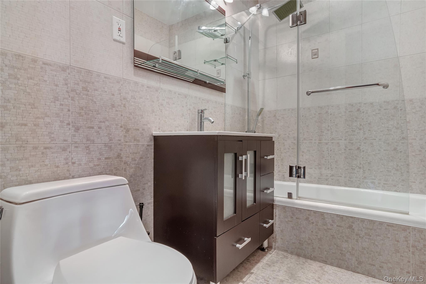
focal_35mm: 18
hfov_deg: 90.0
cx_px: 213
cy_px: 142
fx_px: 213
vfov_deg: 67.4
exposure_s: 1/13
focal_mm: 12
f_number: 9
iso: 800
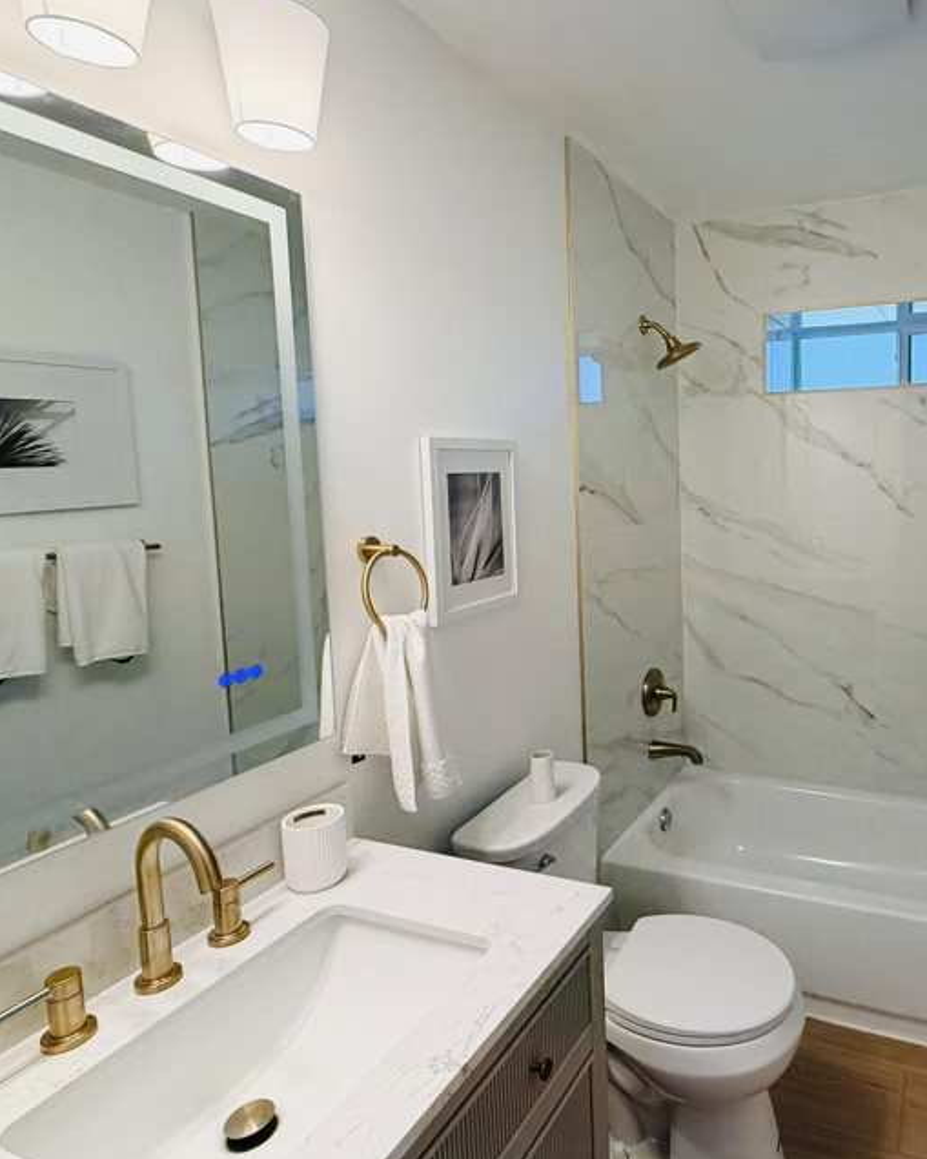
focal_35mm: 22
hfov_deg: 59.7
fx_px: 754
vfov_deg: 74.9
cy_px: 539
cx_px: 696
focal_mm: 2.22
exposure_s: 1/120
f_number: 2.2
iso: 80
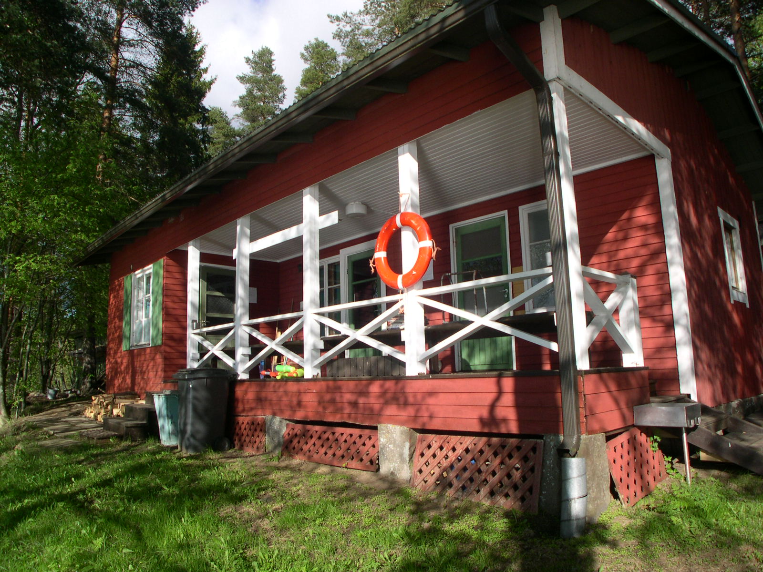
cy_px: 286
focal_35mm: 38
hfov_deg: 49.0
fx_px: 838
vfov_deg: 37.7
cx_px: 382
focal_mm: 8
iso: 100
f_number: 7.6
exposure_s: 1/109
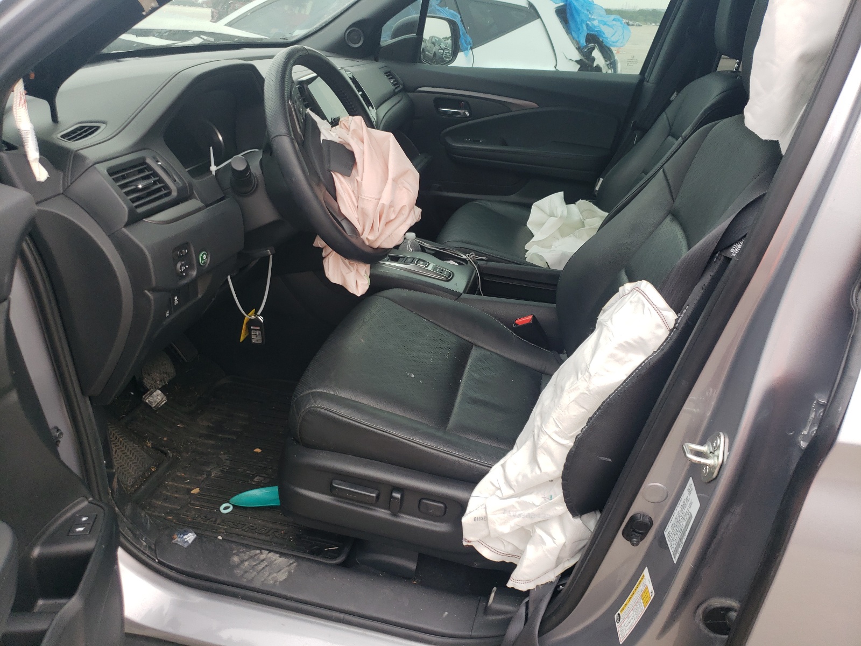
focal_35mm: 26
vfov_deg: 53.1
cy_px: 323
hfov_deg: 67.3
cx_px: 430
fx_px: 647
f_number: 1.5
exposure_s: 1/133
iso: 50
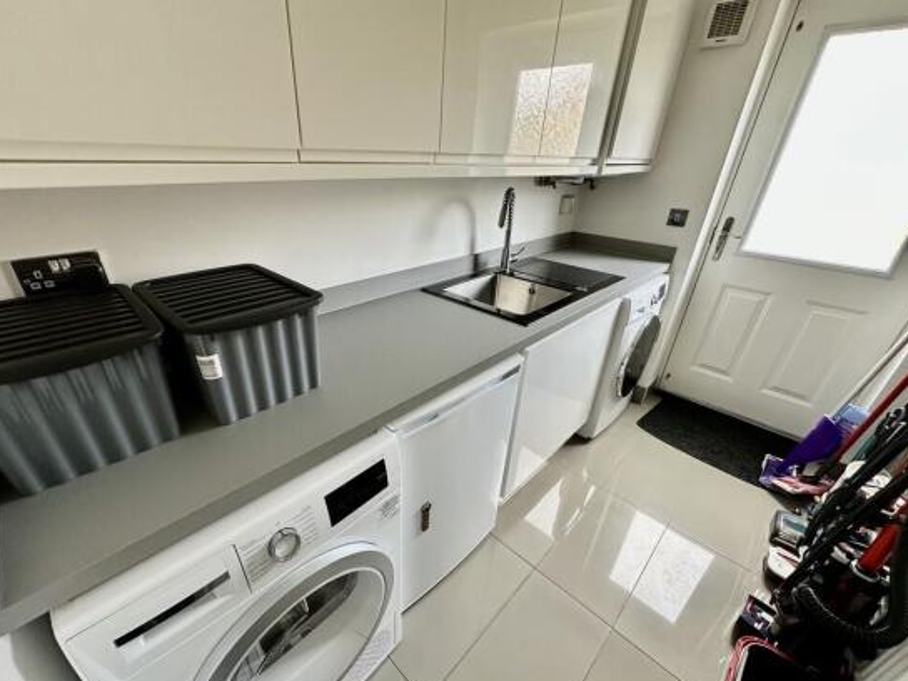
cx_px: 428
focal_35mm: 15
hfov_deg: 98.1
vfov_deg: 81.6
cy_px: 363
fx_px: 393
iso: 200
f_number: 2.2
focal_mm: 2.22
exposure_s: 1/100
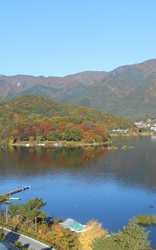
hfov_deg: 23.1
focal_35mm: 54
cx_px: 151
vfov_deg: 37.5
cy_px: 125
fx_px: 367
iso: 80
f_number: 4.2
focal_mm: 6.8
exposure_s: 1/500
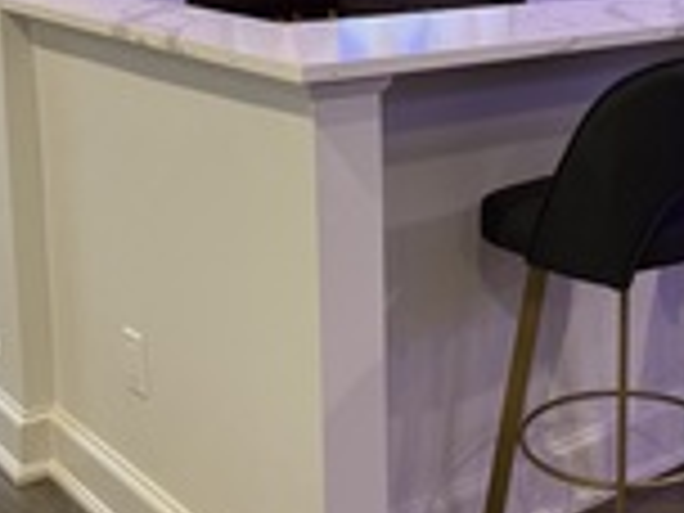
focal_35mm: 63
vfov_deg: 22.8
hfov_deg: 29.7
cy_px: 63
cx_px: 590
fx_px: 1245
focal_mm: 6.76
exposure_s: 1/120
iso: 100
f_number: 1.78
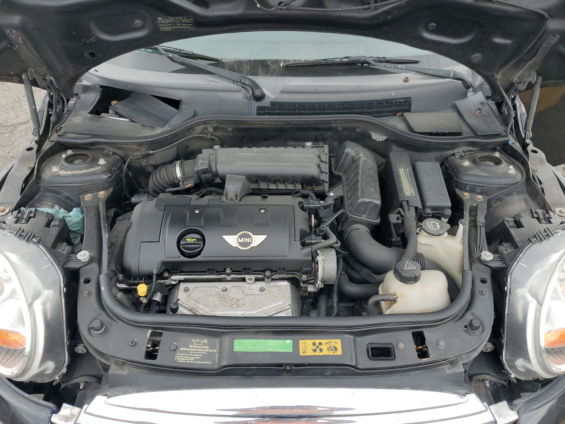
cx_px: 282
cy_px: 212
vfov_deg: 53.1
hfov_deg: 67.3
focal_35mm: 26
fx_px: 424
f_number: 1.5
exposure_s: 1/278
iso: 50
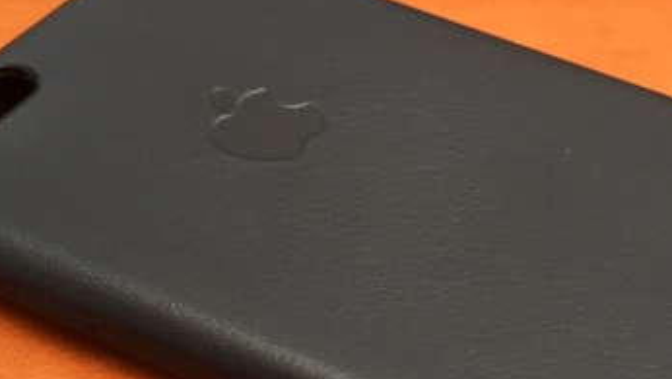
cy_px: 304
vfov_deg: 15.4
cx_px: 532
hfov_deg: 26.7
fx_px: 1391
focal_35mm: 78
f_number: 2.2
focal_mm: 4.15
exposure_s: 1/30
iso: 32
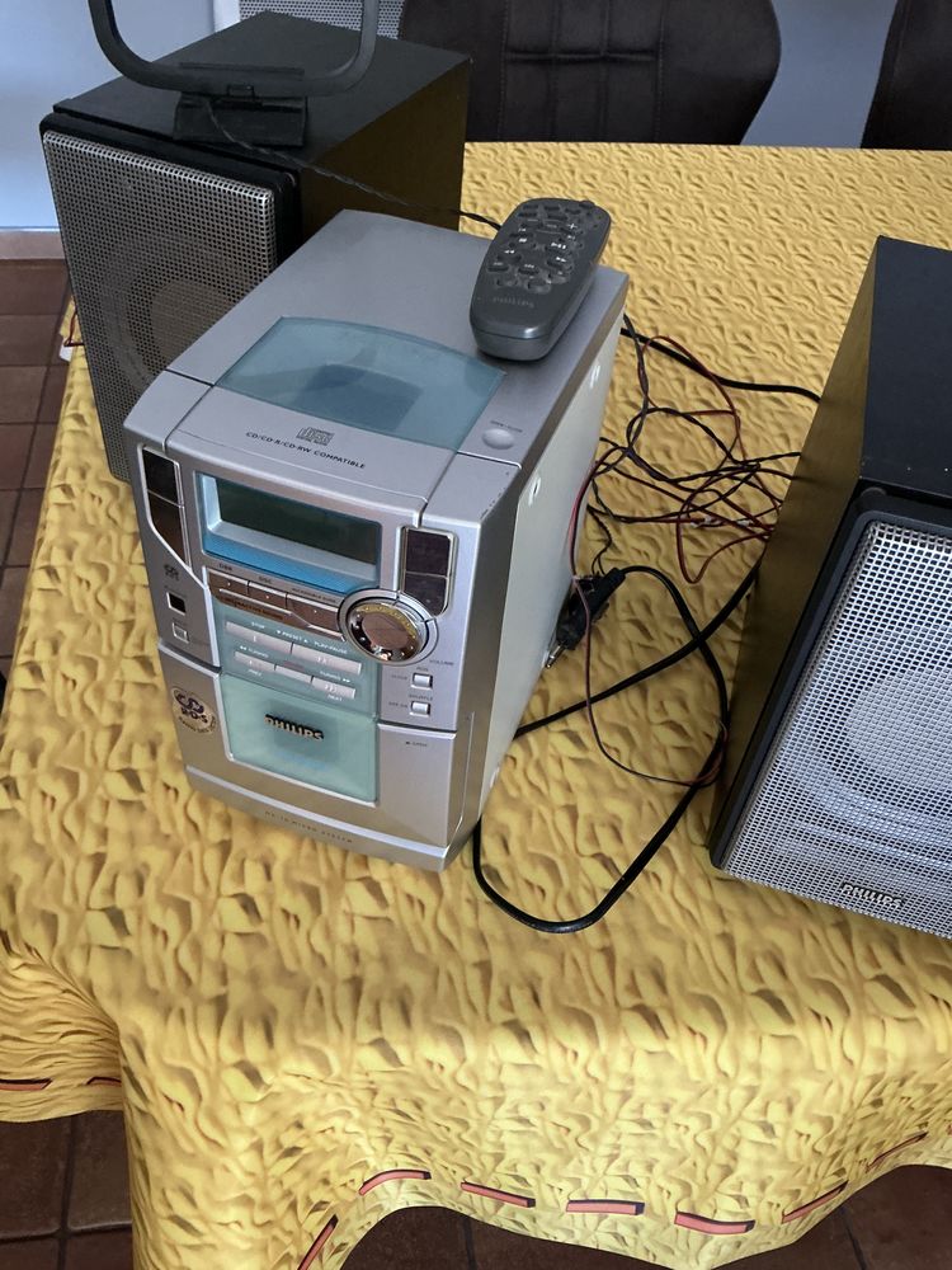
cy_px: 635
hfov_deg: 49.7
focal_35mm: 28
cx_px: 476
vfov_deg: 63.4
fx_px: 1027
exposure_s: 1/33
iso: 250
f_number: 1.8
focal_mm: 3
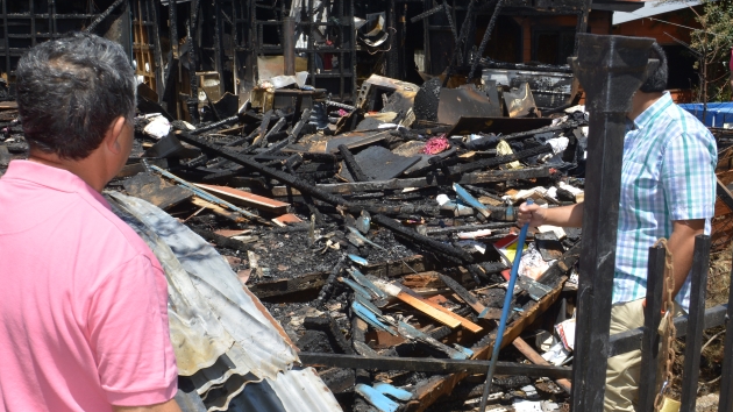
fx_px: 874
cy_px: 208
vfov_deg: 26.5
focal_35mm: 45
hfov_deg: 45.5
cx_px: 379
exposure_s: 1/200
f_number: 9
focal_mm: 22
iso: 125
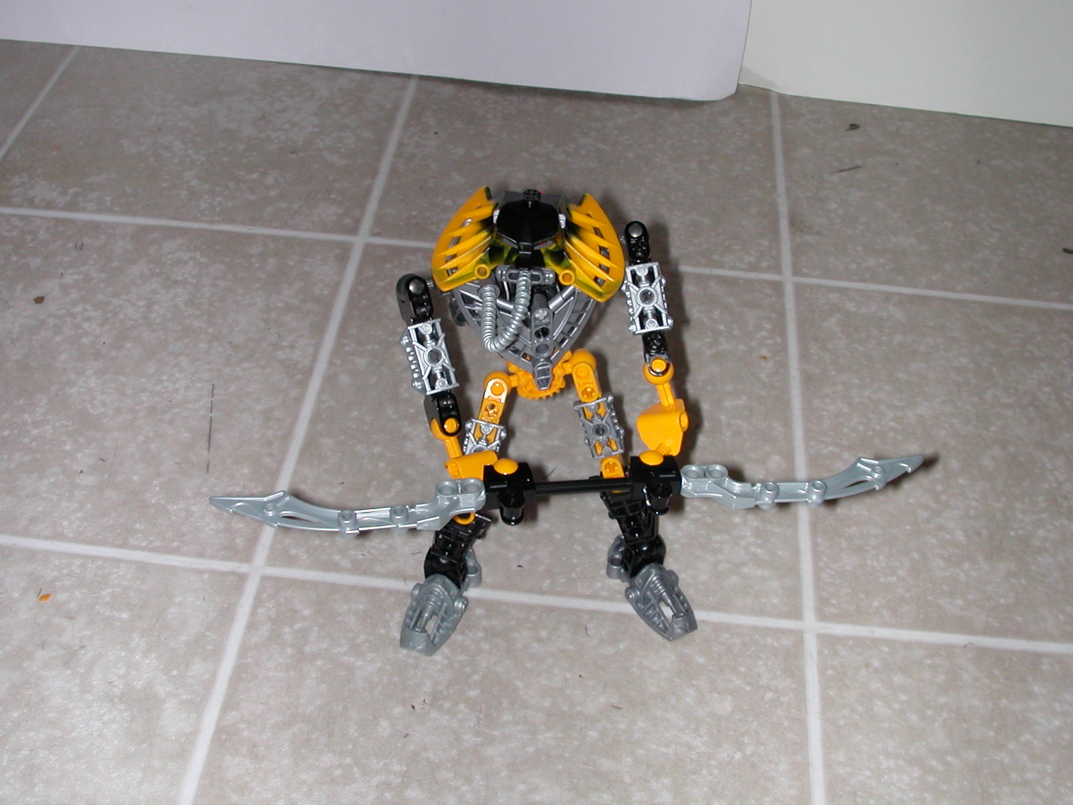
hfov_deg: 43.9
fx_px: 1333
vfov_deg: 33.6
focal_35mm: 43
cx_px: 536
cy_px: 402
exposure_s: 1/59.9
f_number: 4.8
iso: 100
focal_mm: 6.6
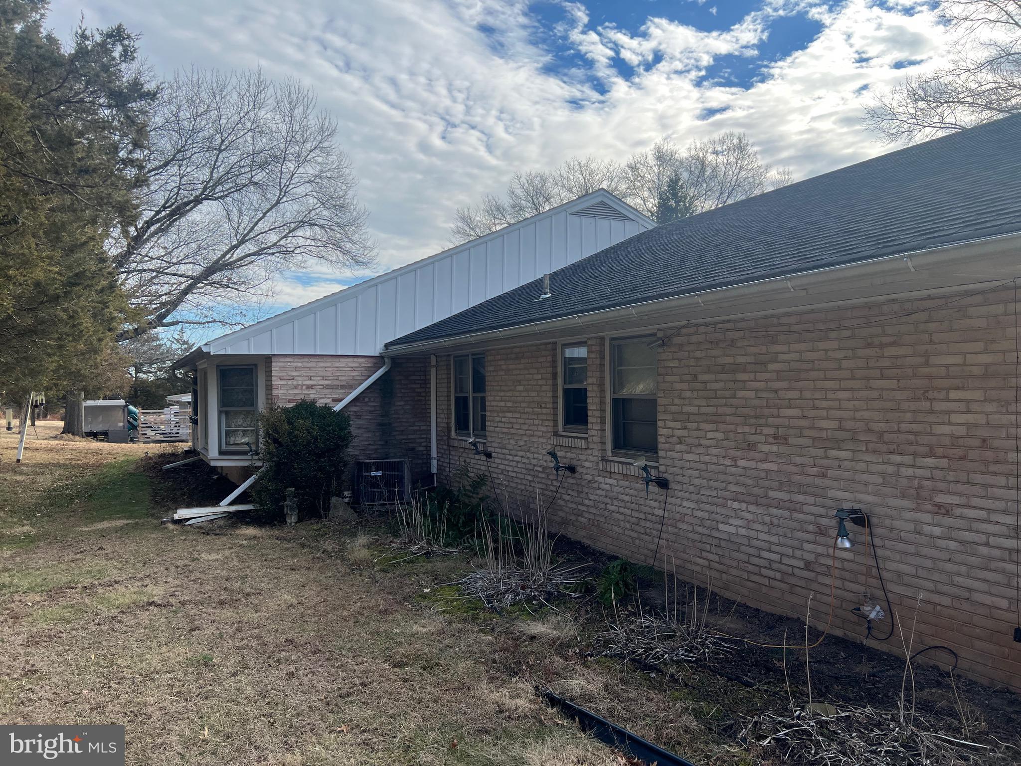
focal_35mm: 26
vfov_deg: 53.1
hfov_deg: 67.3
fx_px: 767
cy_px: 383
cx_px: 510
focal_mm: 5.7
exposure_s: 1/2045
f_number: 1.5
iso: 50
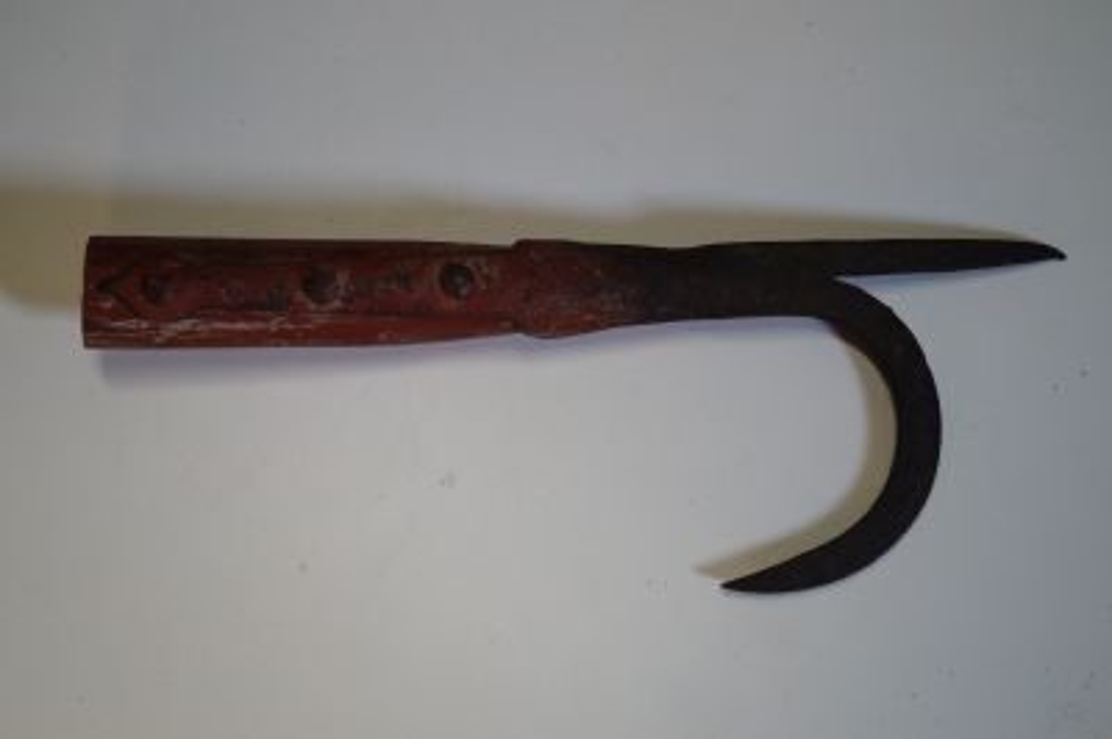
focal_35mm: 52
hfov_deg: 37.9
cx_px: 556
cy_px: 370
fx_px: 1620
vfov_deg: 25.7
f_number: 5
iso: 400
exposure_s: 1/60
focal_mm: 35
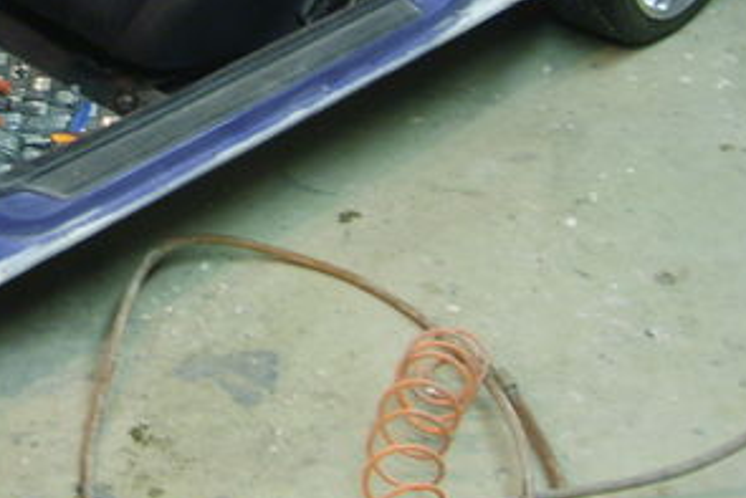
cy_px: -51
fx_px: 1638
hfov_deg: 24.8
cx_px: 51
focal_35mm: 79
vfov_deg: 16.8
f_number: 2.8
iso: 139
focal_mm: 5.8
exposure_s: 1/10
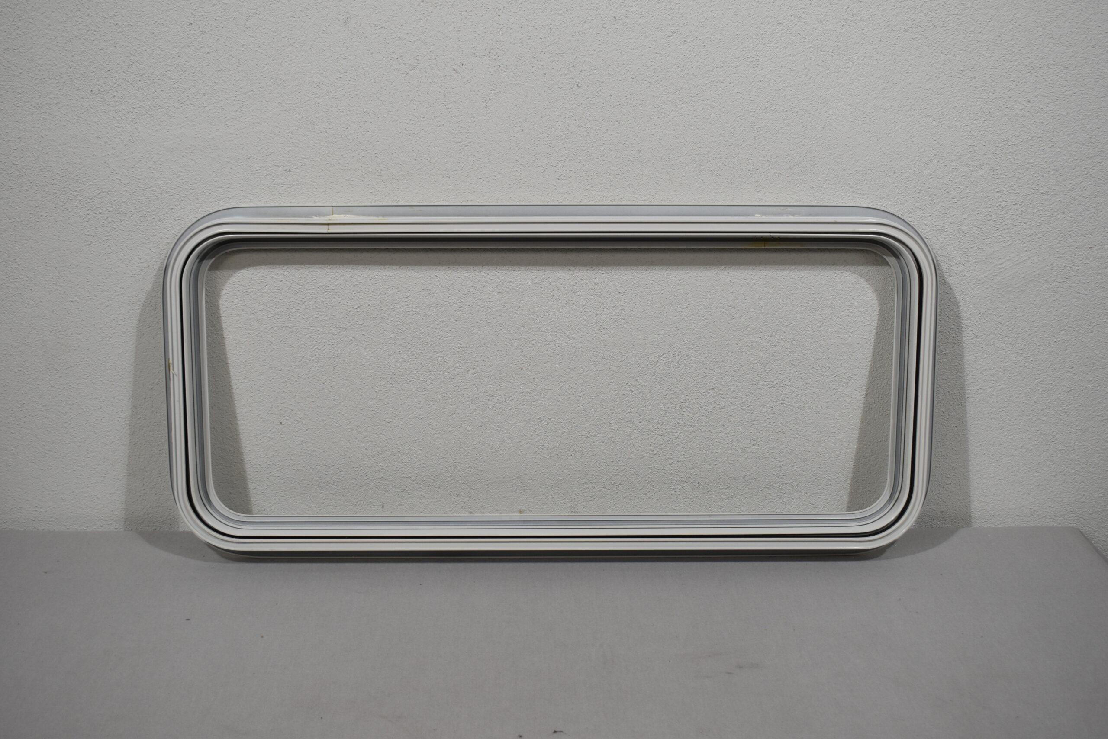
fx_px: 1200
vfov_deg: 34.2
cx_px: 554
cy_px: 370
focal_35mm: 39
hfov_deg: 49.6
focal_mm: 26
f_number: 5.6
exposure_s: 1/125
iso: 320
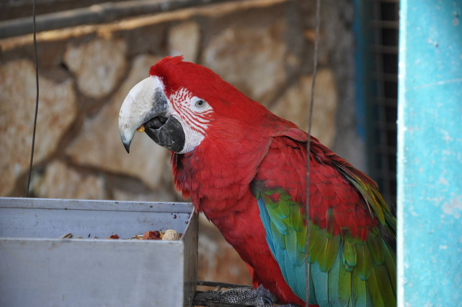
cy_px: 154
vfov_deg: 8.7
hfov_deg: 13.1
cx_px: 231
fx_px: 2019
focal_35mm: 158
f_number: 5.6
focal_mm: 105
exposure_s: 1/160
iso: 800
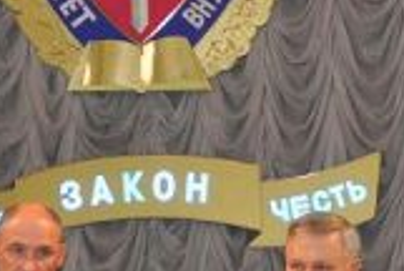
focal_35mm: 228
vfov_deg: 6.1
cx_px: 105
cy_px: 153
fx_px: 2563
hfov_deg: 9.0
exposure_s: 1/60
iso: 800
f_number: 4.2
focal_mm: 32
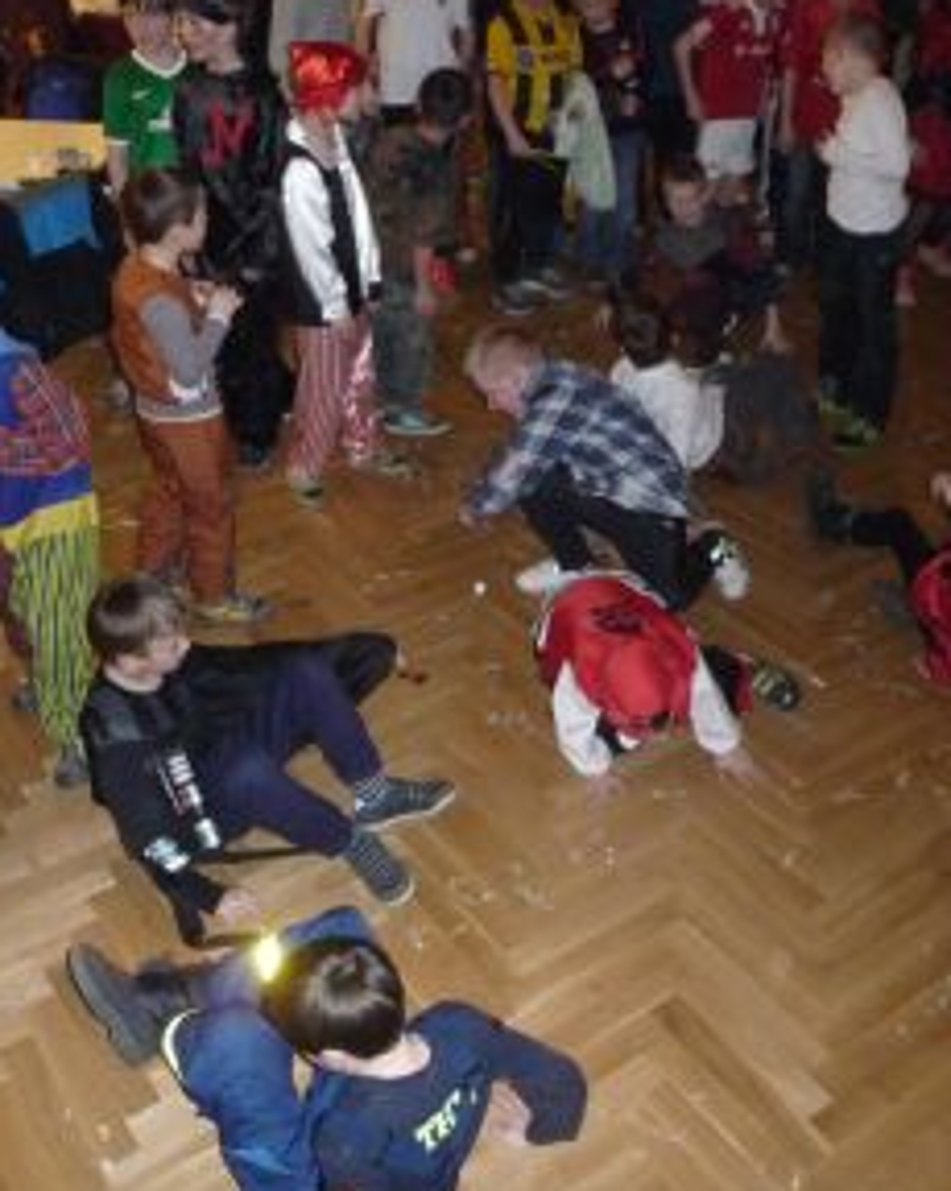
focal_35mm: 38
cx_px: 521
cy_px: 604
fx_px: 1338
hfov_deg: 39.1
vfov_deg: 48.0
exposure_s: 1/30
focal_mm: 4.7
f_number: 3.3
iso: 640
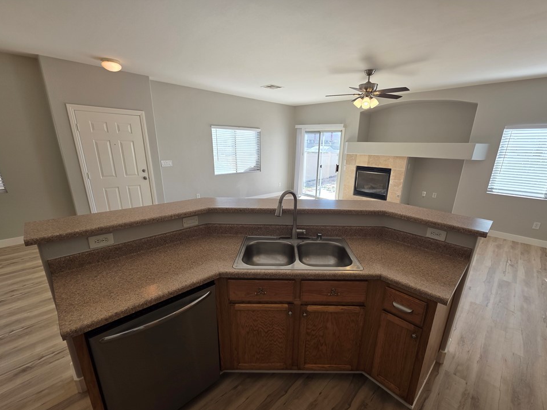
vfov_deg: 85.5
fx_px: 221
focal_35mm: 14
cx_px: 283
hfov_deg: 102.0
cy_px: 219
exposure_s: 1/120
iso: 20
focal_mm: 2.2
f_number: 1.9
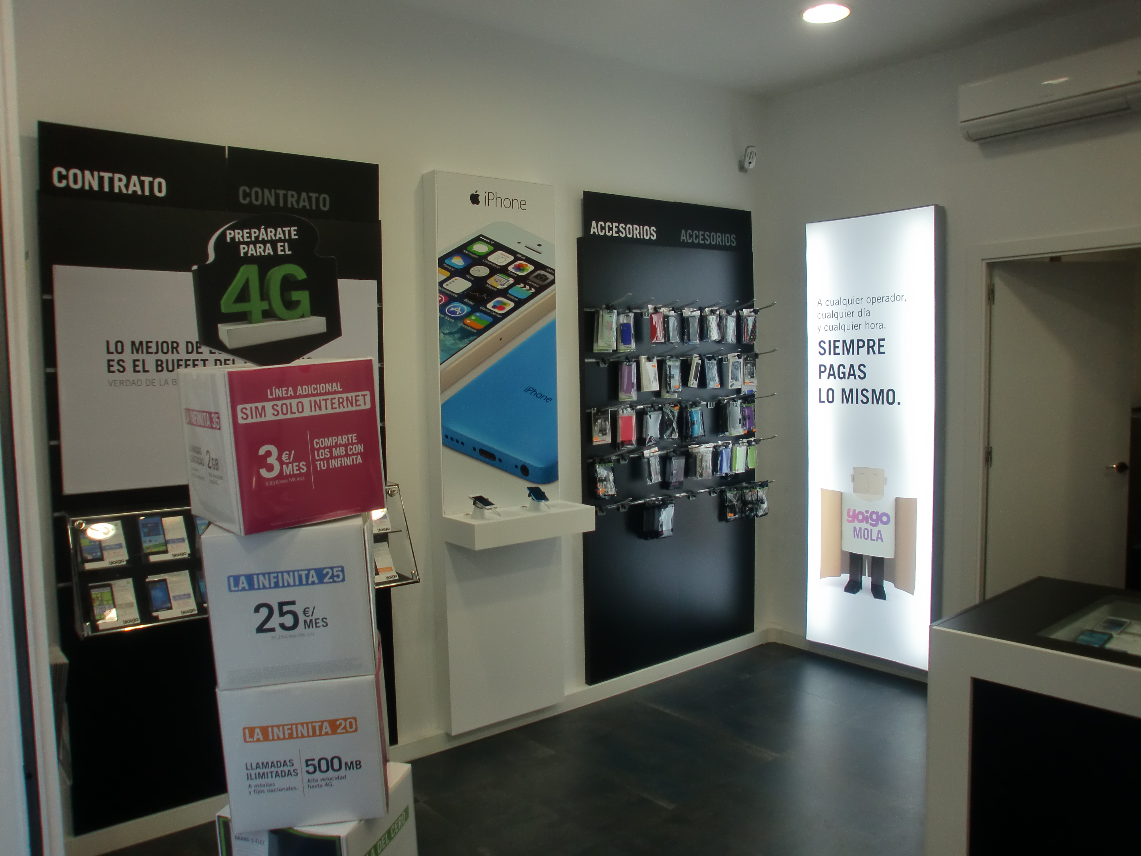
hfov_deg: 67.3
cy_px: 428
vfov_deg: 53.1
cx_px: 570
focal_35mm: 26
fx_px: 857
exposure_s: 1/100
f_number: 2.6
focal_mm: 4.65
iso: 64
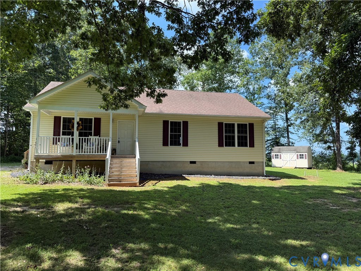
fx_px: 250
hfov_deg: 71.6
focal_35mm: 24
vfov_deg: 56.8
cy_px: 136
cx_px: 180
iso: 80
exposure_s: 1/1122
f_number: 1.78
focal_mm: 6.76
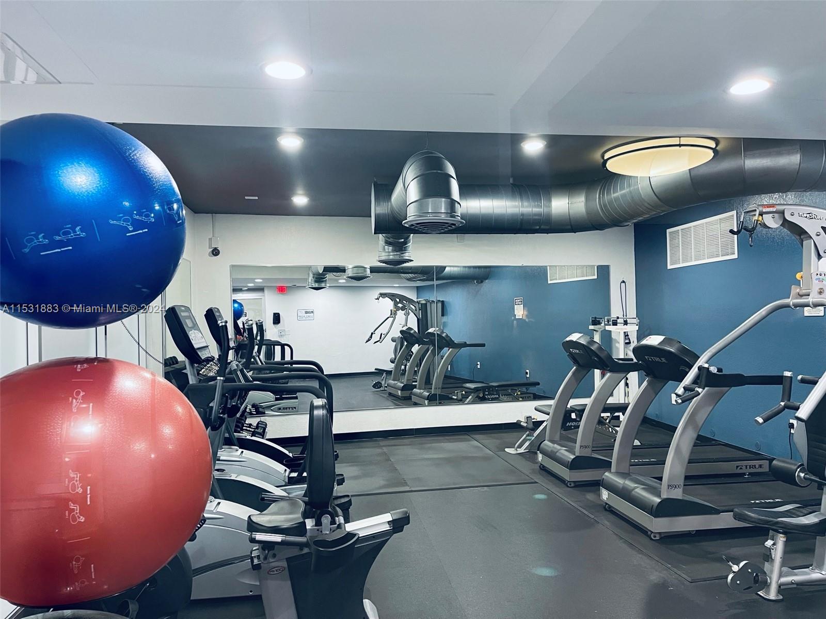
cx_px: 413
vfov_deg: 53.1
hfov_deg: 67.3
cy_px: 310
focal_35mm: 26
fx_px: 620
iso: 250
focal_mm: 5.1
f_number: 1.6
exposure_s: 1/60
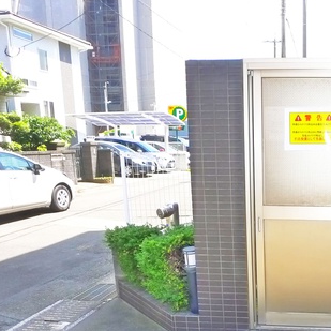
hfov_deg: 32.5
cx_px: 331
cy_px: 239
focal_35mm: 48
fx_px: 519
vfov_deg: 34.8
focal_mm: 5.1
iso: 400
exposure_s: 1/500
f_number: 2.8
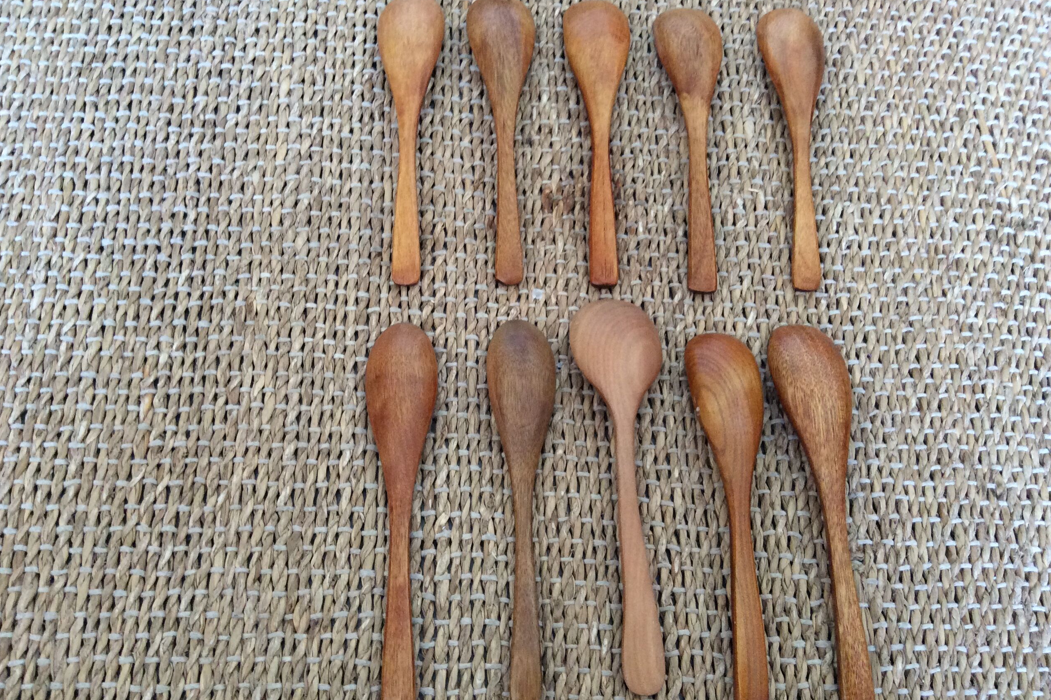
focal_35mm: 34
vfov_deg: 38.9
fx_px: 992
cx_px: 520
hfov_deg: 55.8
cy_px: 362
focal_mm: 3.3
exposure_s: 1/25
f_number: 2.4
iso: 160
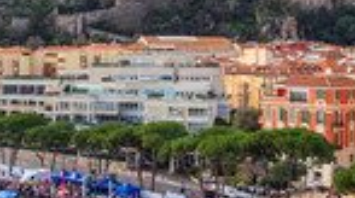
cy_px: 60
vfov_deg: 18.1
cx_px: 147
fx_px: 620
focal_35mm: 66
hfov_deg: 31.9
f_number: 2.8
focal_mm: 8.4
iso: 200
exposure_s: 1/40
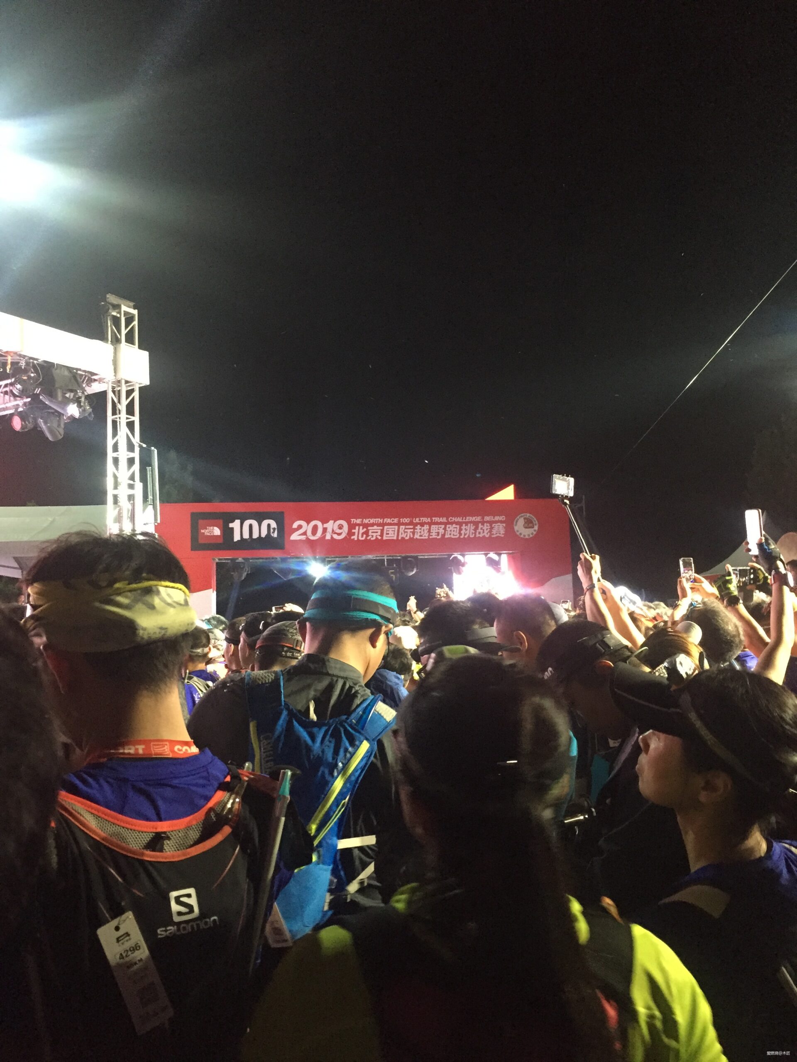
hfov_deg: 48.2
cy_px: 531
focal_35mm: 29
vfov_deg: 61.7
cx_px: 398
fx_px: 890
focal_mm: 4.15
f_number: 2.2
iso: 250
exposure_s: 1/17
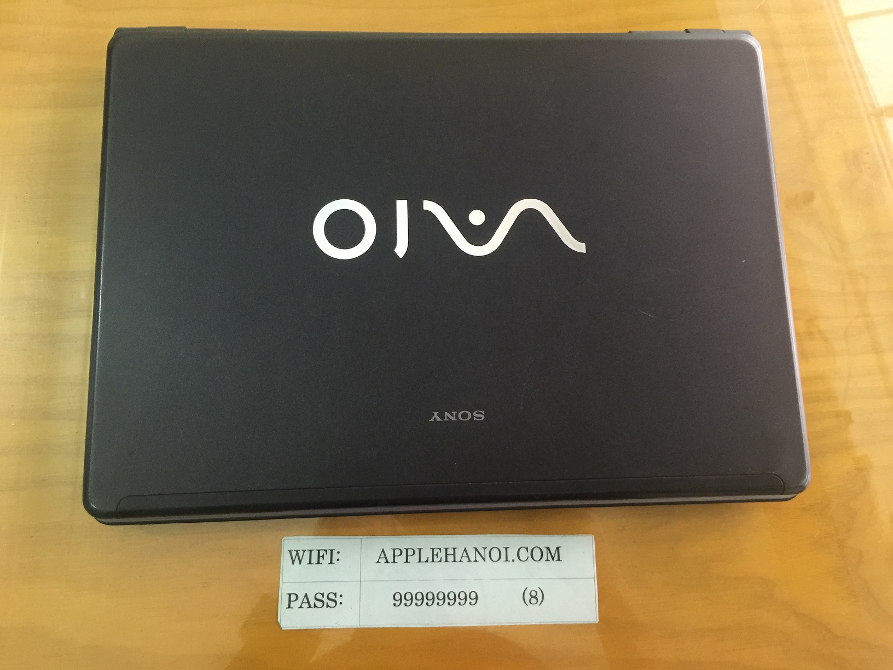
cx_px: 446
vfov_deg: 48.2
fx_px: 748
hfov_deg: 61.7
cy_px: 335
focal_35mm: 29
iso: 125
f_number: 2.2
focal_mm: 4.15
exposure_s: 1/17
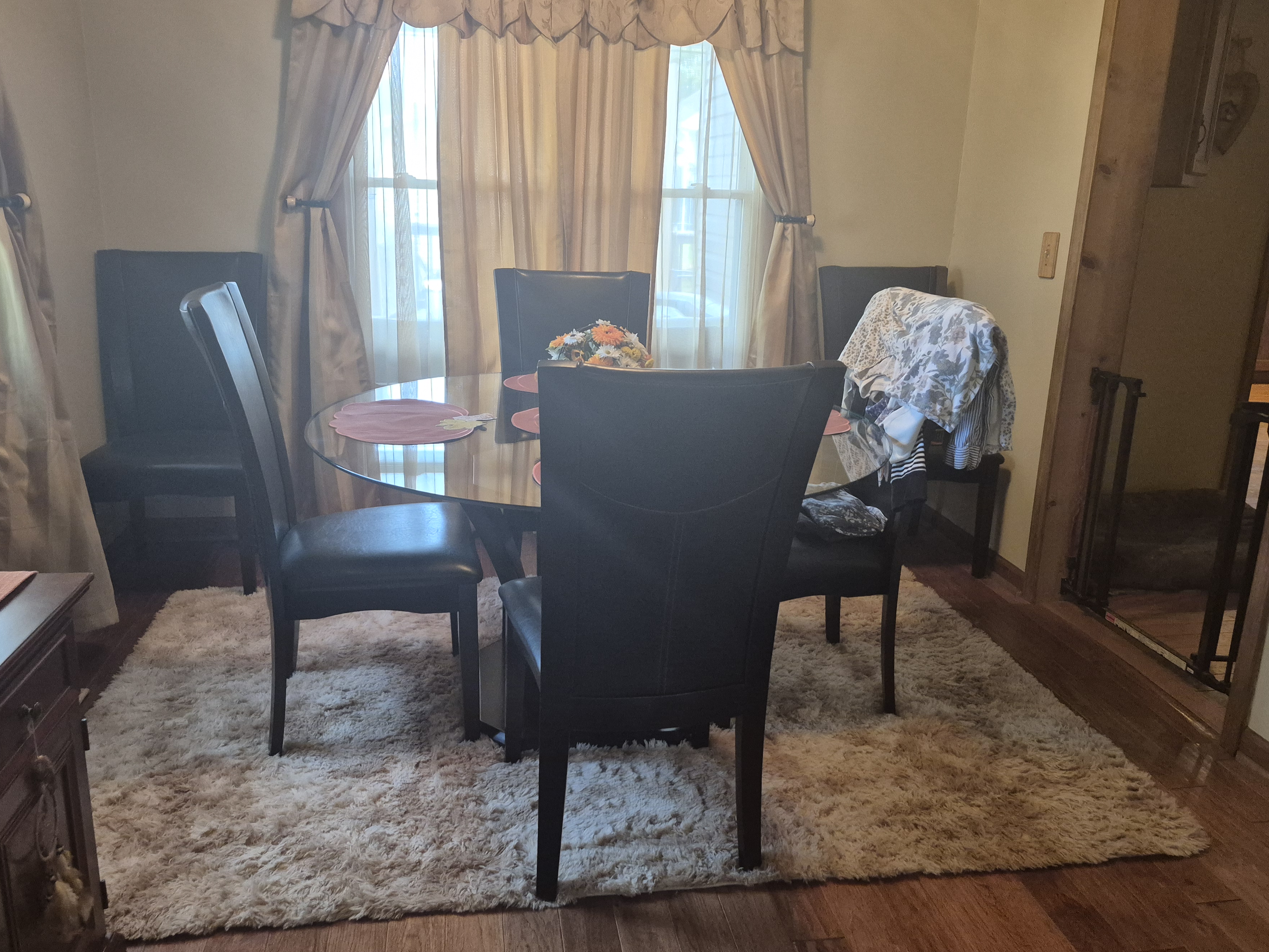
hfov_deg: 67.3
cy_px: 468
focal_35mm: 26
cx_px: 638
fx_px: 953
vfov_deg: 53.1
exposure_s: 1/120
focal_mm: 5.4
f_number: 1.8
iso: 800
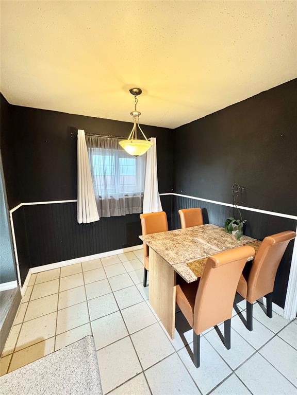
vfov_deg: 102.1
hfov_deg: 85.7
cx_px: 148
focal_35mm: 14
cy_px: 198
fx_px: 160
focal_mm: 2.22
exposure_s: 1/60
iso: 500
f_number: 2.2
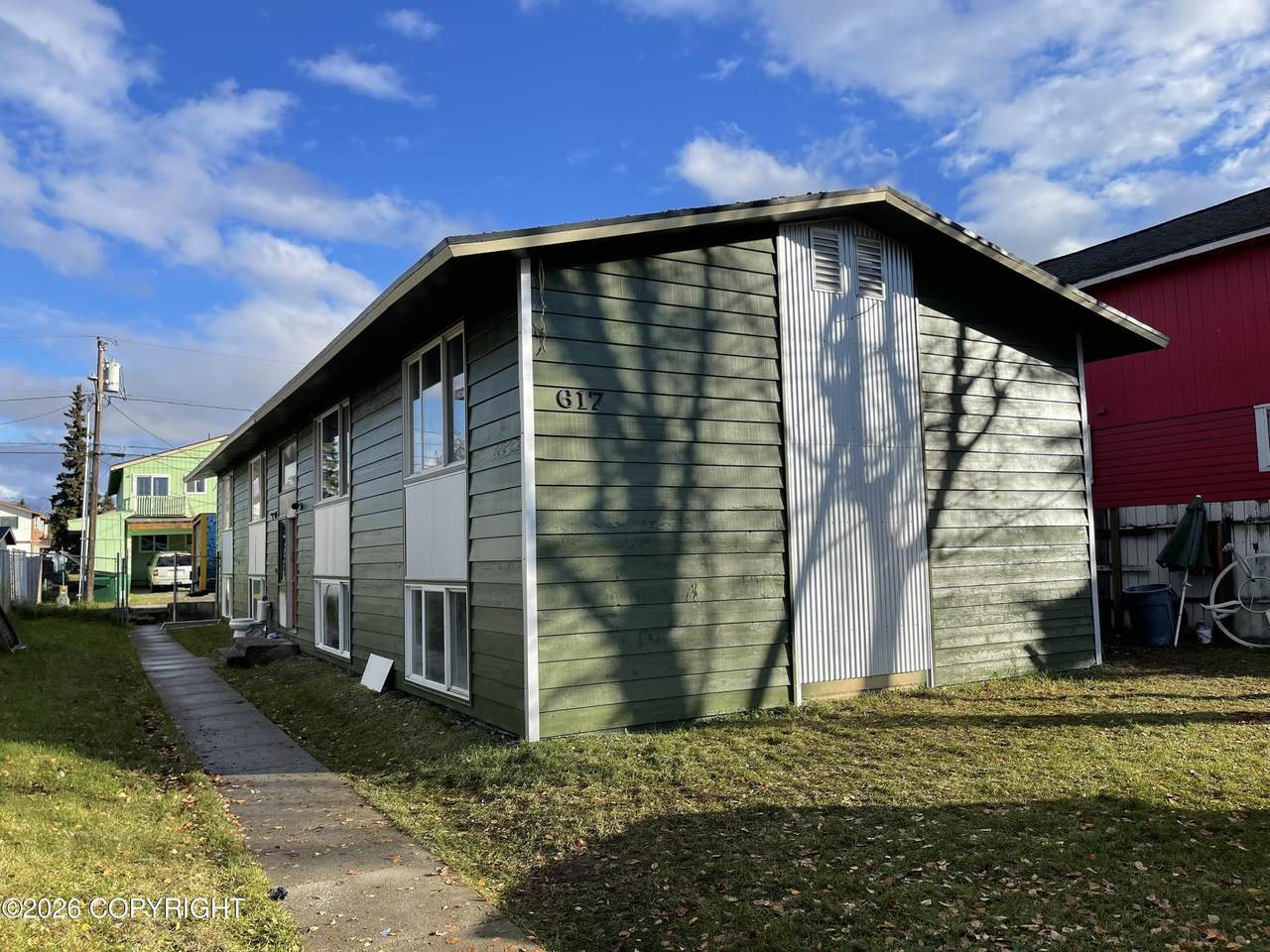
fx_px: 917
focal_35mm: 25
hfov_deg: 69.4
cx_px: 635
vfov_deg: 54.9
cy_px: 476
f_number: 1.6
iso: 32
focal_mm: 5.1
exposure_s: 1/2857
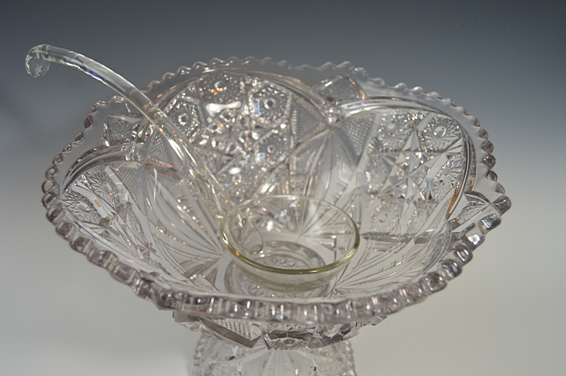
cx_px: 283
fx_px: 613
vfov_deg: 34.2
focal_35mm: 39
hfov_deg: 49.6
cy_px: 188
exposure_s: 1/80
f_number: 4.5
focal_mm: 26
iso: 400
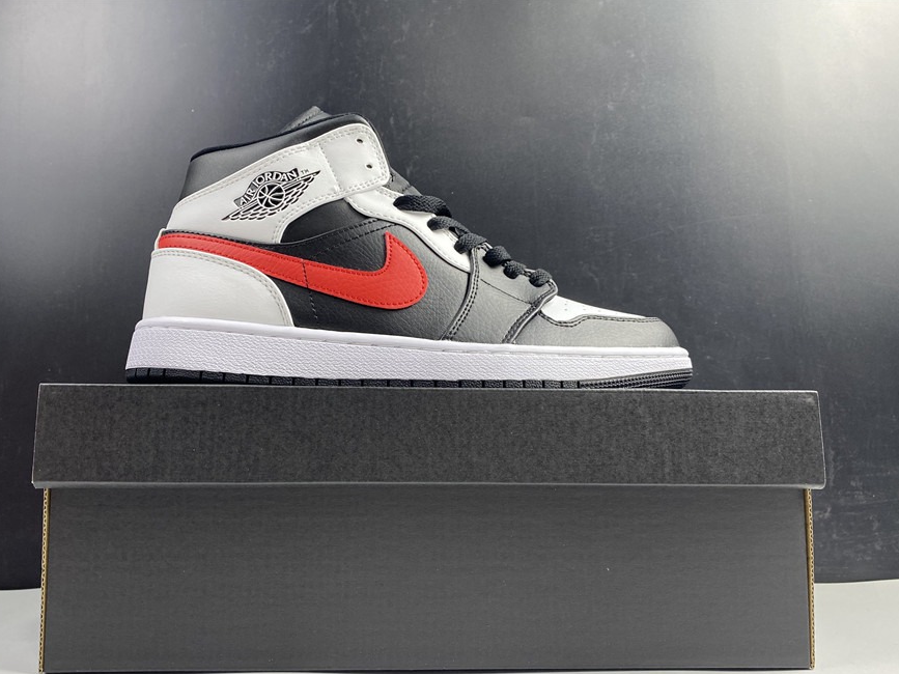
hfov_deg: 59.9
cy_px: 387
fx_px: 779
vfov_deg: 46.6
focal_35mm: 30
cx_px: 421
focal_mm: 4.25
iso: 80
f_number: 1.8
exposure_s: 1/50
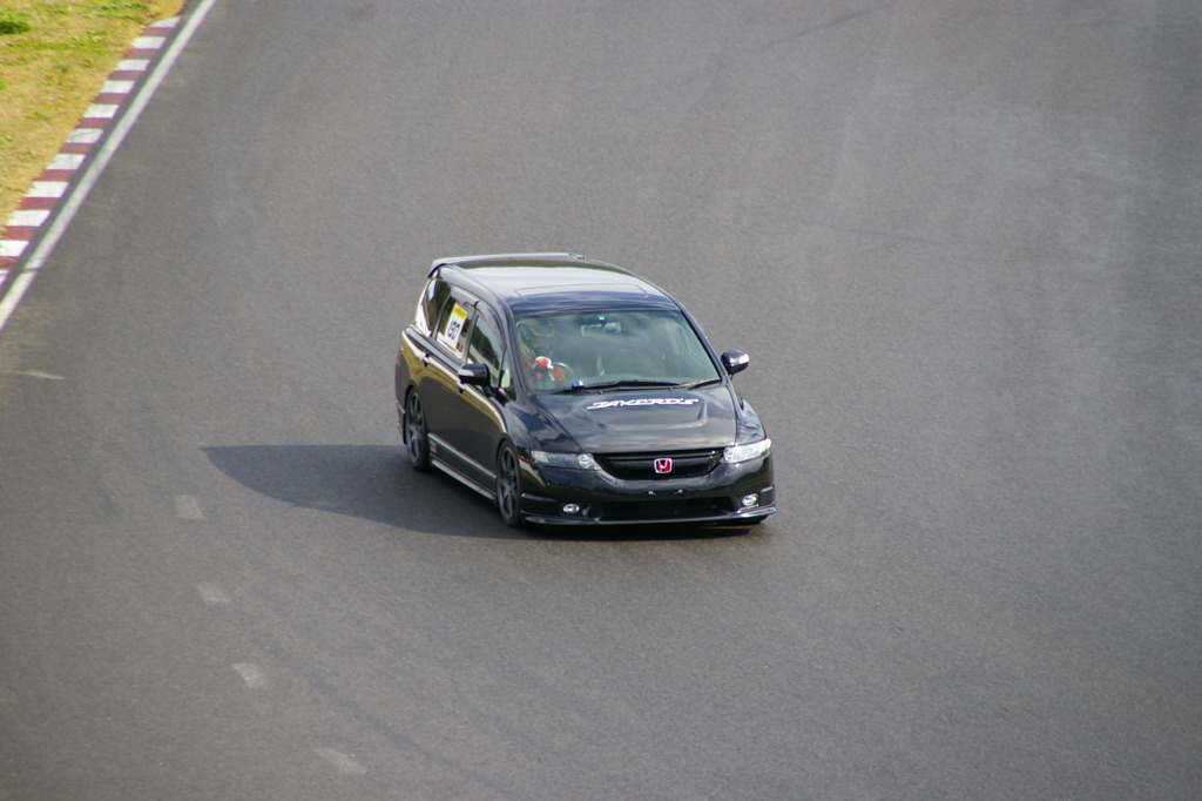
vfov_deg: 3.7
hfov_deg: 5.5
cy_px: 400
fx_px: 12516
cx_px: 601
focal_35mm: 375
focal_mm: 250
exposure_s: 1/250
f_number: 8
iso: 200
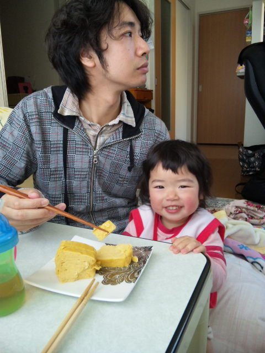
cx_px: 132
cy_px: 176
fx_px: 296
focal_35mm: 29
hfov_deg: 48.2
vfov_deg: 61.7
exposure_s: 1/5.38
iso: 100
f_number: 2.8
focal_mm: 4.82
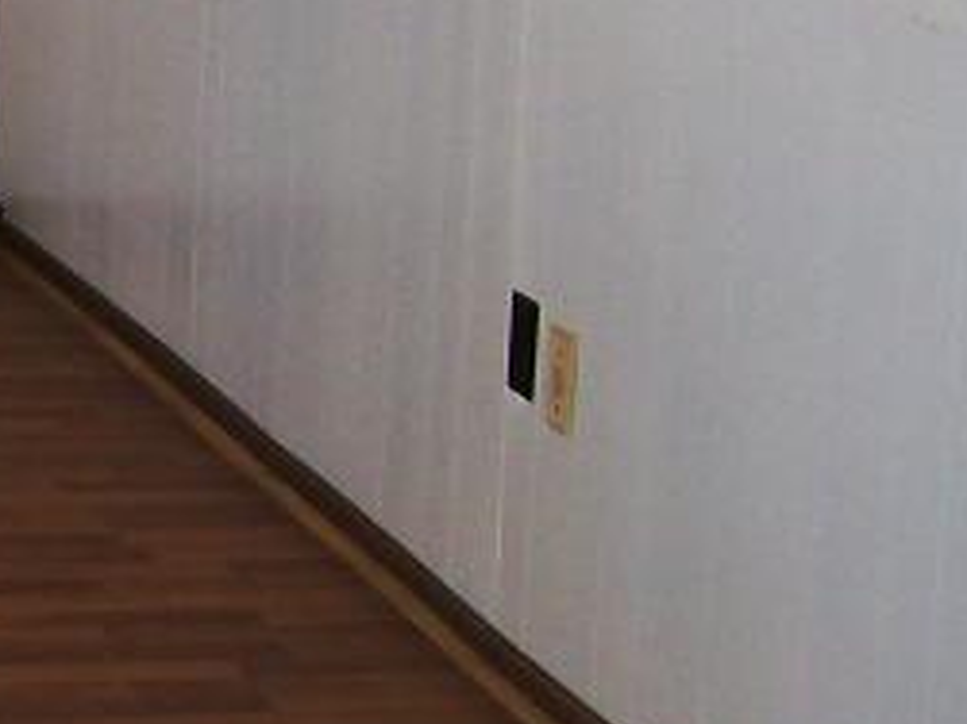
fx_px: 4104
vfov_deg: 9.9
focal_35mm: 147
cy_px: -150
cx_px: -851
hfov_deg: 12.2
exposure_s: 1/64
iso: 80
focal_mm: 6
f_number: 2.7
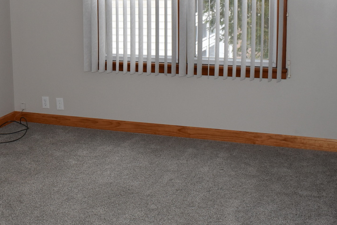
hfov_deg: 31.9
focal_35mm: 61
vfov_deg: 22.0
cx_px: 63
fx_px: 571
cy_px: 51
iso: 800
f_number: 4.5
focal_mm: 18
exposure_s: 1/80
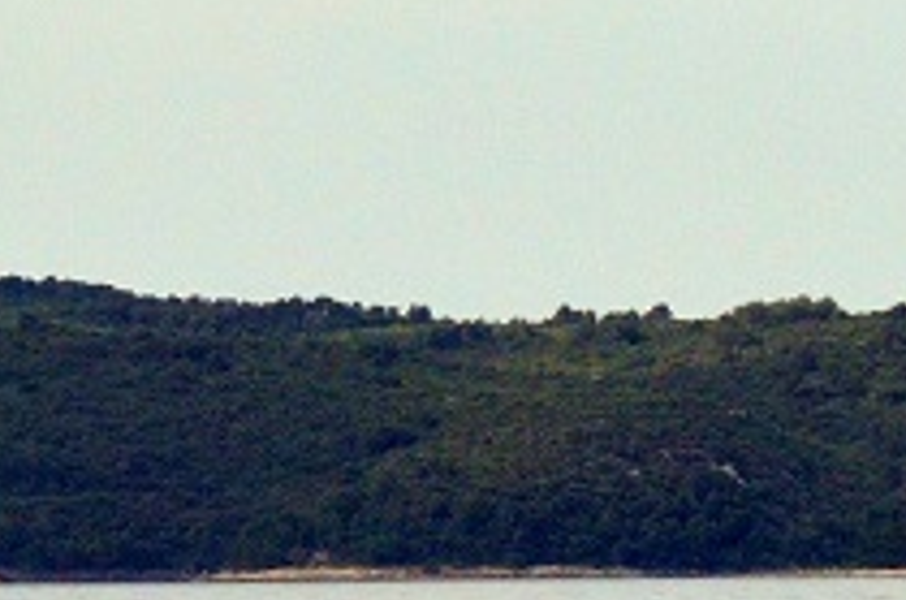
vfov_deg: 2.7
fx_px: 12555
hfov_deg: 4.1
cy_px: 76
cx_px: 1107
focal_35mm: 500
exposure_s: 1/6400
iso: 800
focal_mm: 70
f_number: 4.5
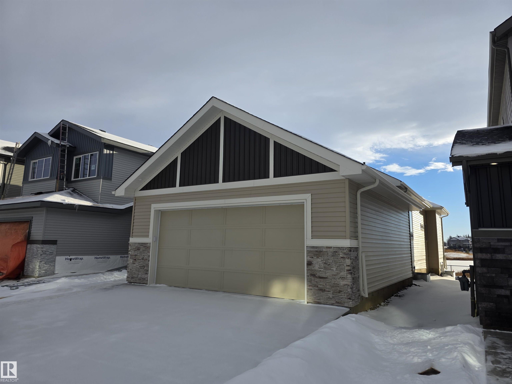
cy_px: 192
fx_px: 340
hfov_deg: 73.9
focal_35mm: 23
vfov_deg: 58.9
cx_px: 256
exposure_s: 1/6355
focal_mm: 6.3
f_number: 1.7
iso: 80
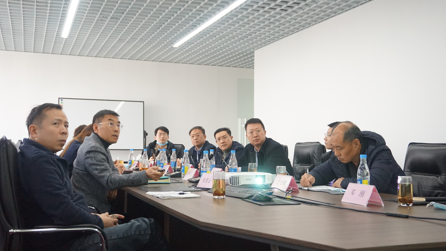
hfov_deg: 49.4
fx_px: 485
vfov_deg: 29.0
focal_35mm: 41
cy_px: 102
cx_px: 224
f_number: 4.5
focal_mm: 26
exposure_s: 1/160
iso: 2000
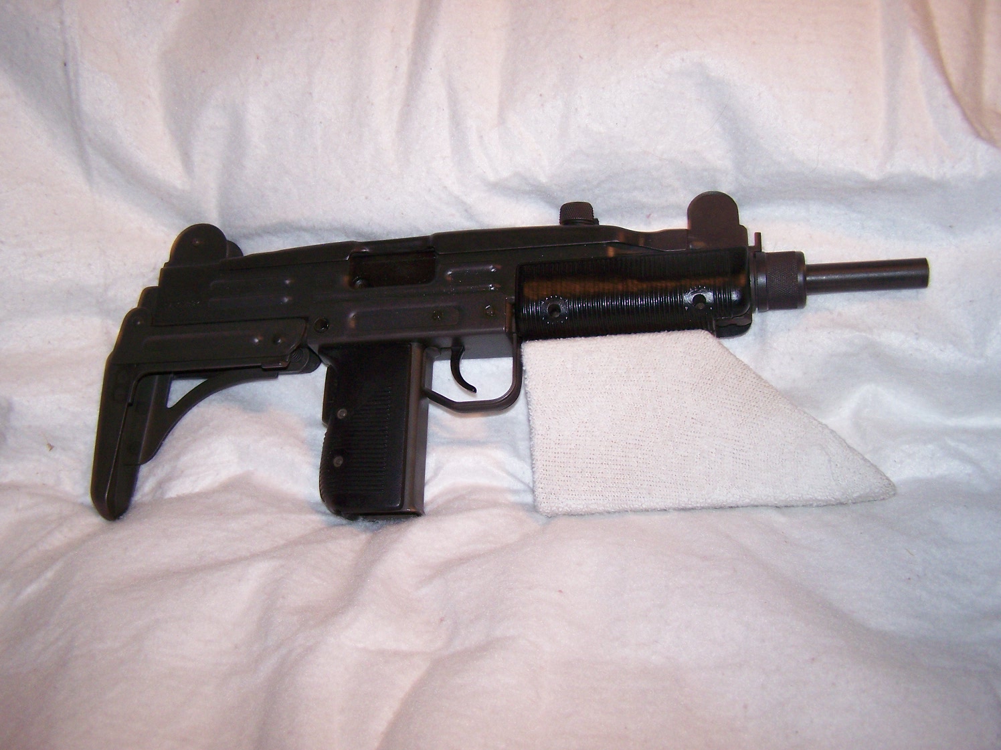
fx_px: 1099
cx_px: 500
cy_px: 375
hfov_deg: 49.0
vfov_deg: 37.7
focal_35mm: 38
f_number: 2.8
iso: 160
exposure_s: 1/60
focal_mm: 6.3
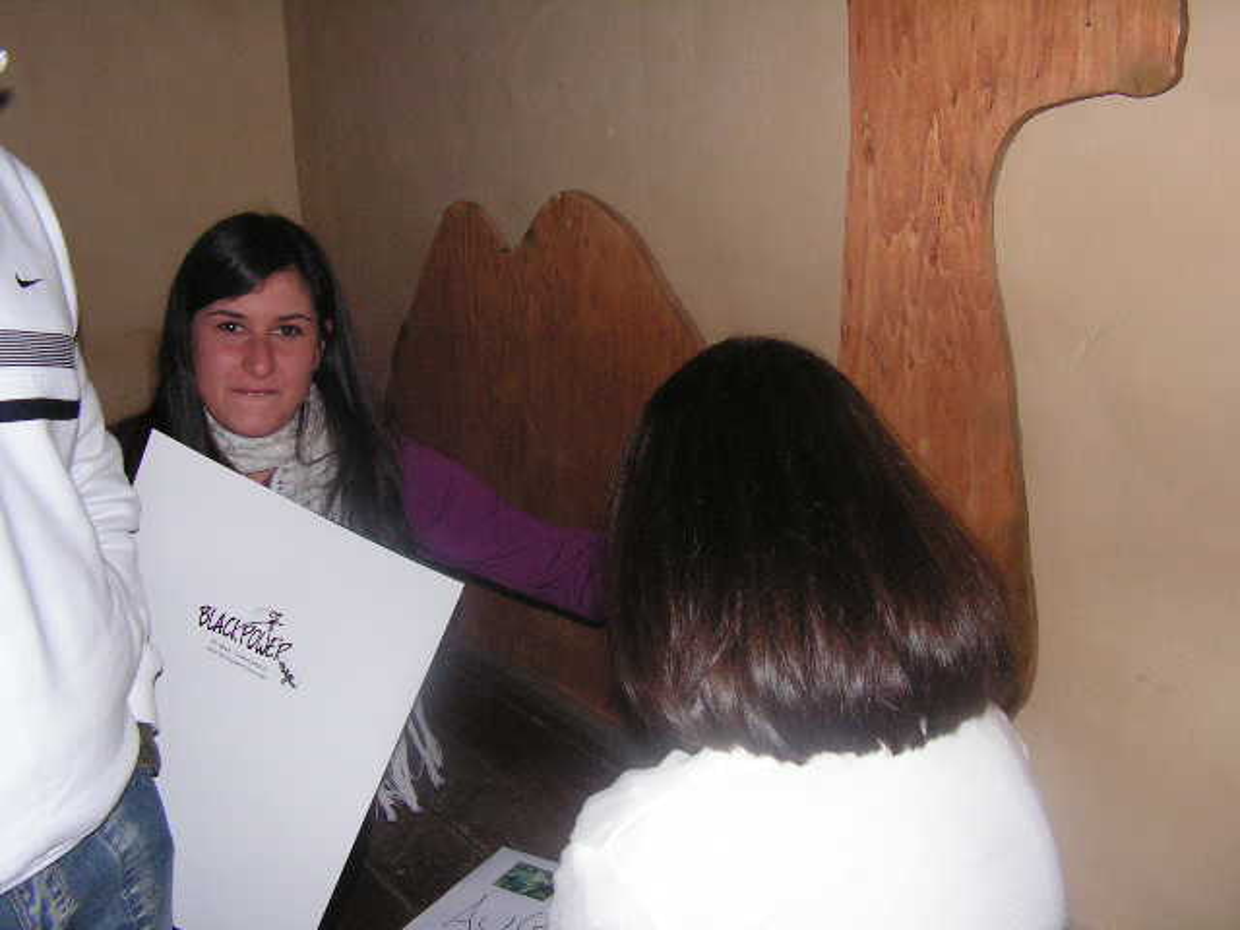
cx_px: 620
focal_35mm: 36
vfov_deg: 39.7
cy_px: 465
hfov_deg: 51.4
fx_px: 1290
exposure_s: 1/40
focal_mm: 6
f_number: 3.2
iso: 200
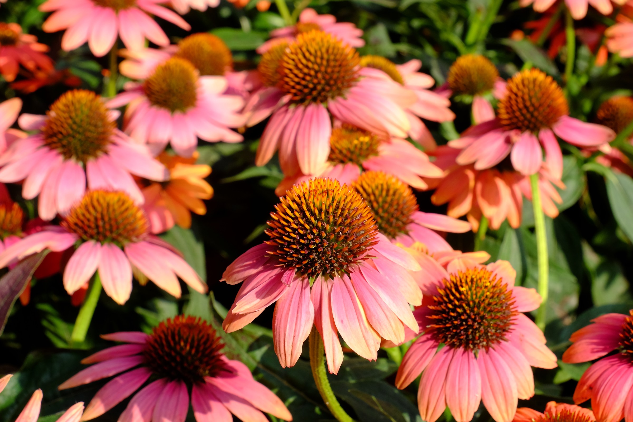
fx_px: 1459
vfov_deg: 16.5
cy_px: 211
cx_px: 316
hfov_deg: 24.5
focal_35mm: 83
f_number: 13
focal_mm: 55.6
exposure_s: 1/180
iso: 500
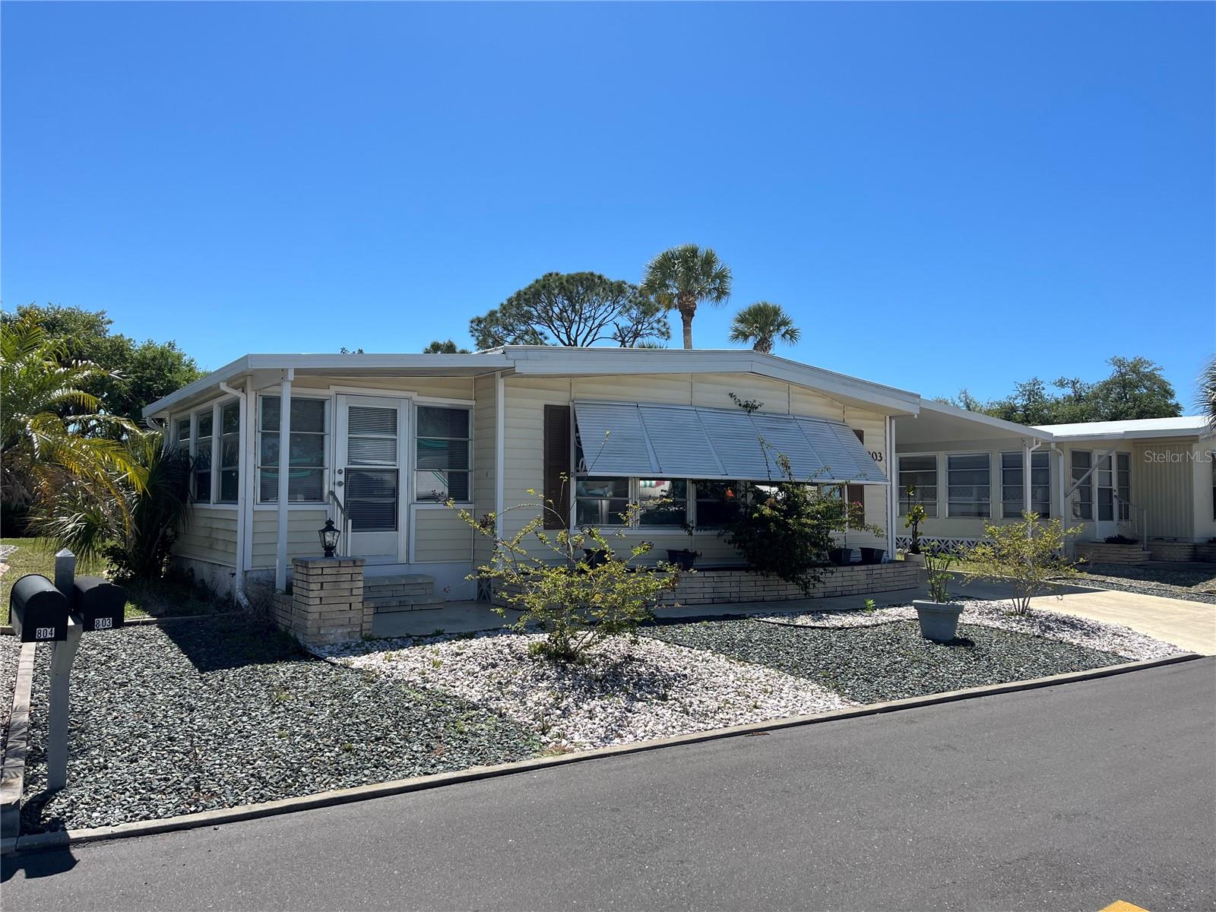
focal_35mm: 26
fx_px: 913
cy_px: 456
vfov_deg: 53.1
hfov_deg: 67.3
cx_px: 608
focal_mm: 5.1
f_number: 1.6
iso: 50
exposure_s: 1/3876
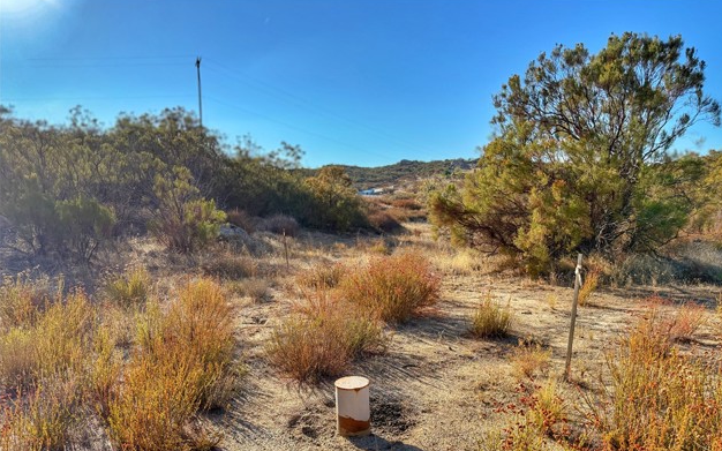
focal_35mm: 26
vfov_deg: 47.3
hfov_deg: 70.4
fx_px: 512
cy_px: 271
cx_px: 368
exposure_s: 1/5319
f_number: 1.78
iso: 100
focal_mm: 6.76
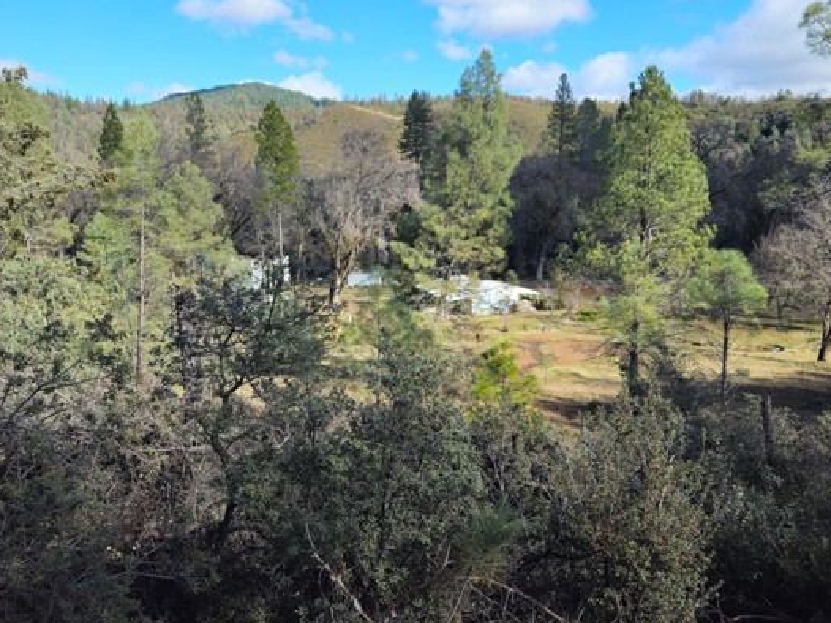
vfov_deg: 49.7
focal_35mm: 28
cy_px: 304
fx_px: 672
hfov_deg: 63.5
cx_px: 422
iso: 25
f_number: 1.8
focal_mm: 5.4
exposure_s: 1/859
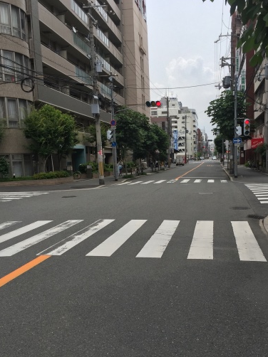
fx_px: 382
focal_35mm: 37
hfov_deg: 38.4
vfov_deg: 49.9
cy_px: 212
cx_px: 169
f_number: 2.2
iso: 32
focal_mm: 4.15
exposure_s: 1/1721
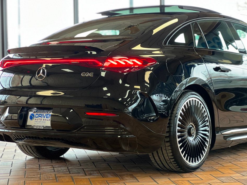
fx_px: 599
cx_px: 117
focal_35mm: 84
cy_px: 96
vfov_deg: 17.6
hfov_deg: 23.3
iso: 320
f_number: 2.8
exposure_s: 1/40
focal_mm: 9
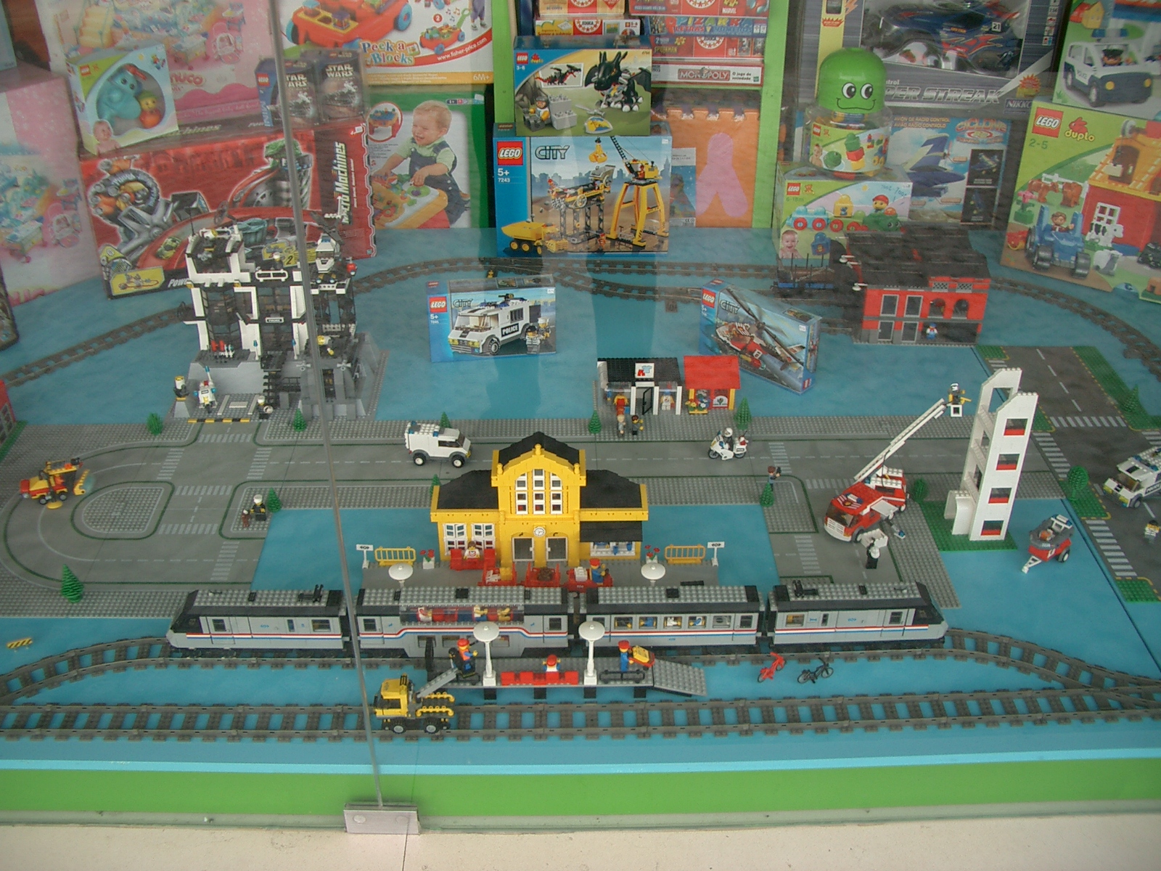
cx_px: 580
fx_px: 1174
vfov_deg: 40.7
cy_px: 436
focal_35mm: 35
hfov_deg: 52.6
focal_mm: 5.8
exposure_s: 1/250
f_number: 2.6
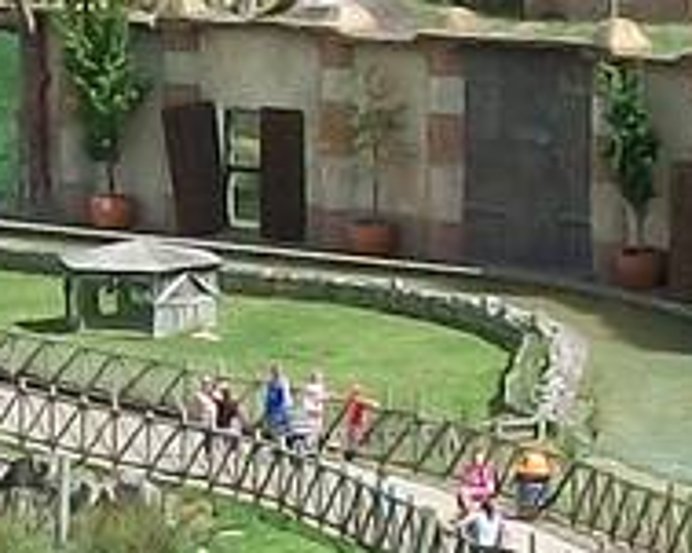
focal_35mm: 264
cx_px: -520
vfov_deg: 5.8
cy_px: 491
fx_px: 5404
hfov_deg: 7.1
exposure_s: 1/320
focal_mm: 5.7
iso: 80
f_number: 5.5
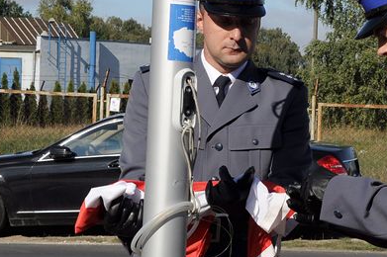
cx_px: 390
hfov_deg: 14.7
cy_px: 97
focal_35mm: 137
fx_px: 1471
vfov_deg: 10.0
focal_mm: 42
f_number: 13
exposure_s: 1/640
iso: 400
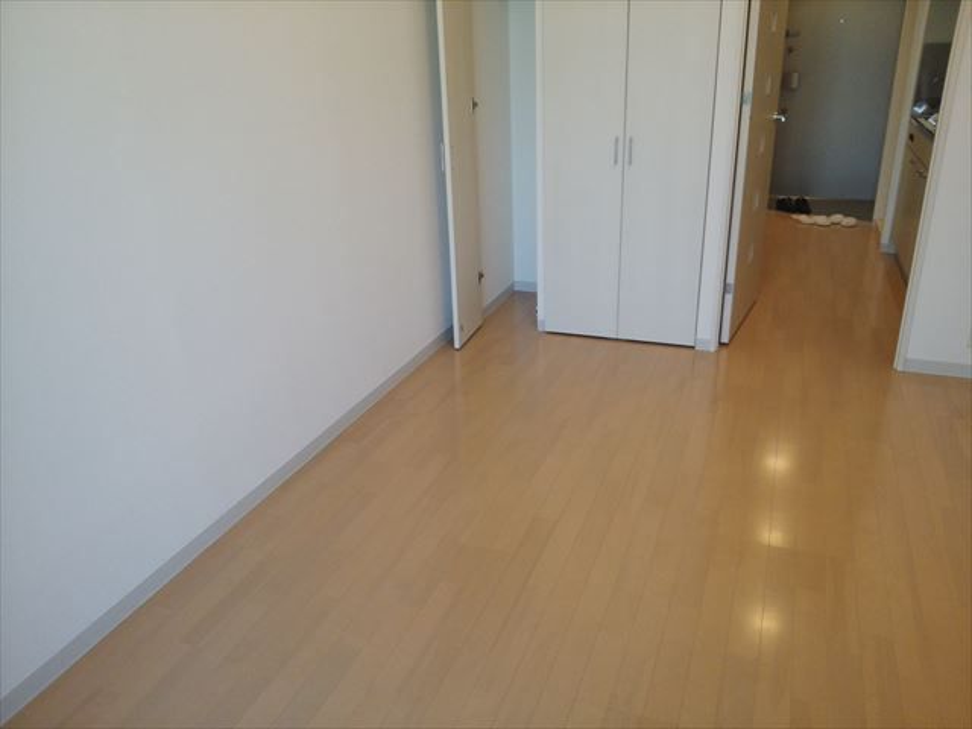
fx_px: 758
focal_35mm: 27
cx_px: 486
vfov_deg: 51.4
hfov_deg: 65.3
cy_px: 364
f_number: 2.4
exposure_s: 1/50
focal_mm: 2.87
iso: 79
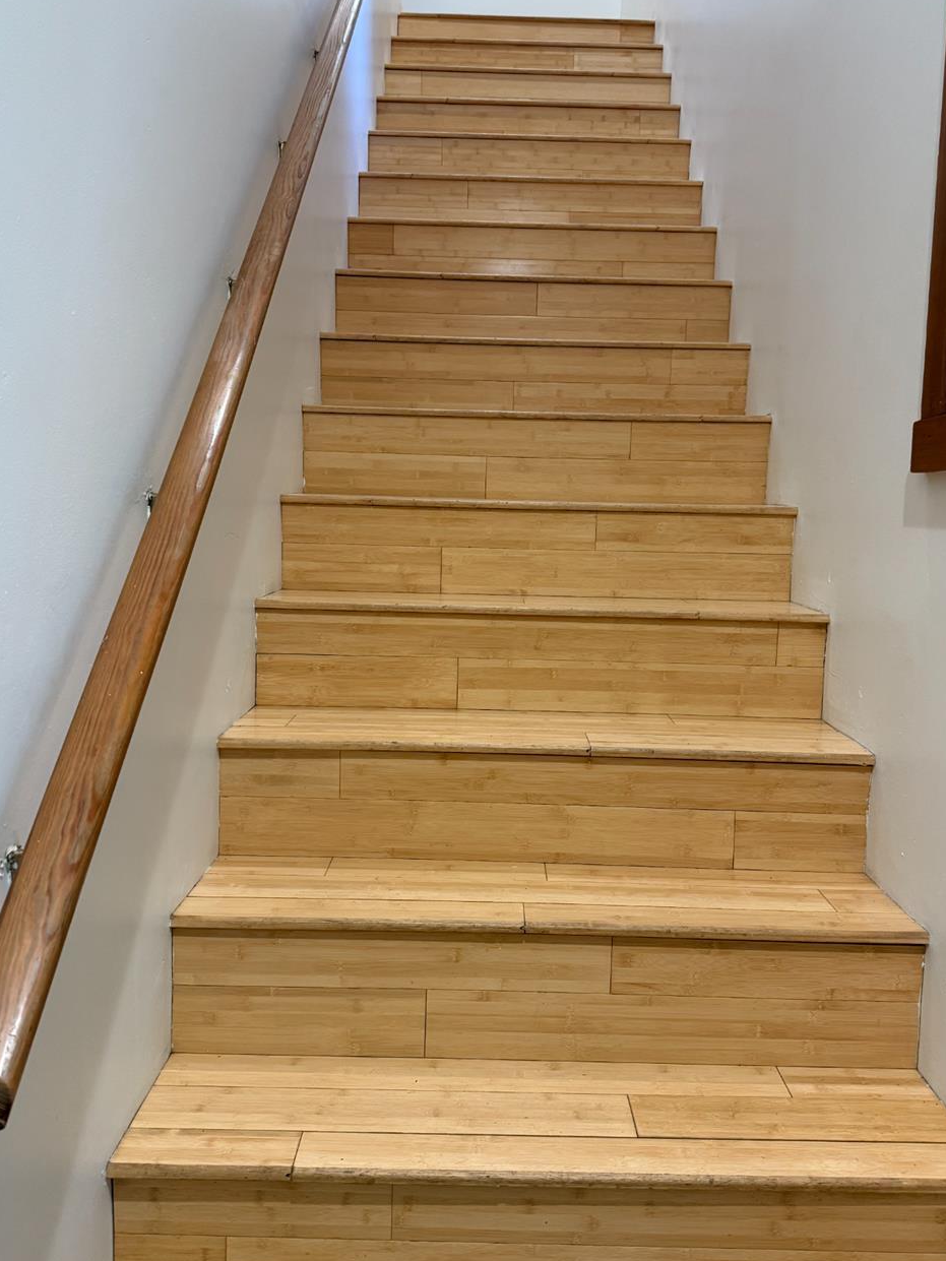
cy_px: 618
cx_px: 503
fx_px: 1057
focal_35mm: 29
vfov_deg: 61.7
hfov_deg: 48.2
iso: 320
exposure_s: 1/60
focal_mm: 6.76
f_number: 1.78
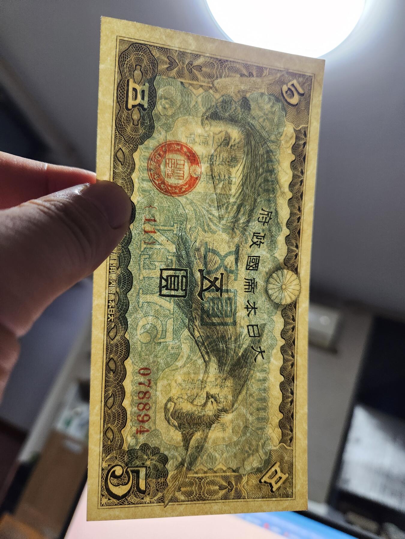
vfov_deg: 73.9
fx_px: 359
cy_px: 270
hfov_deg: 58.9
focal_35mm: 23
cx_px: 202
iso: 640
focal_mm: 5.4
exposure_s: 1/100
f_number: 1.8
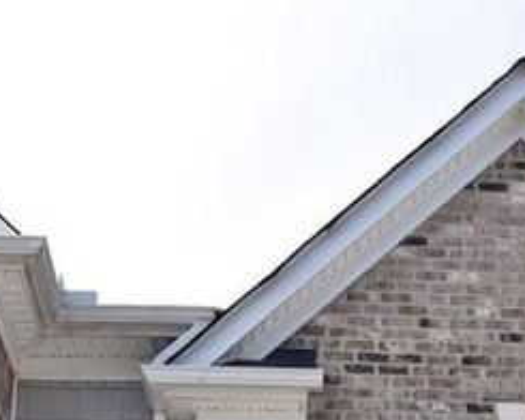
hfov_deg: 21.4
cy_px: 767
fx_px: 1383
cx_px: 369
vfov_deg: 14.9
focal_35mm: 89
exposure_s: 1/250
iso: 200
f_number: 8
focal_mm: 31
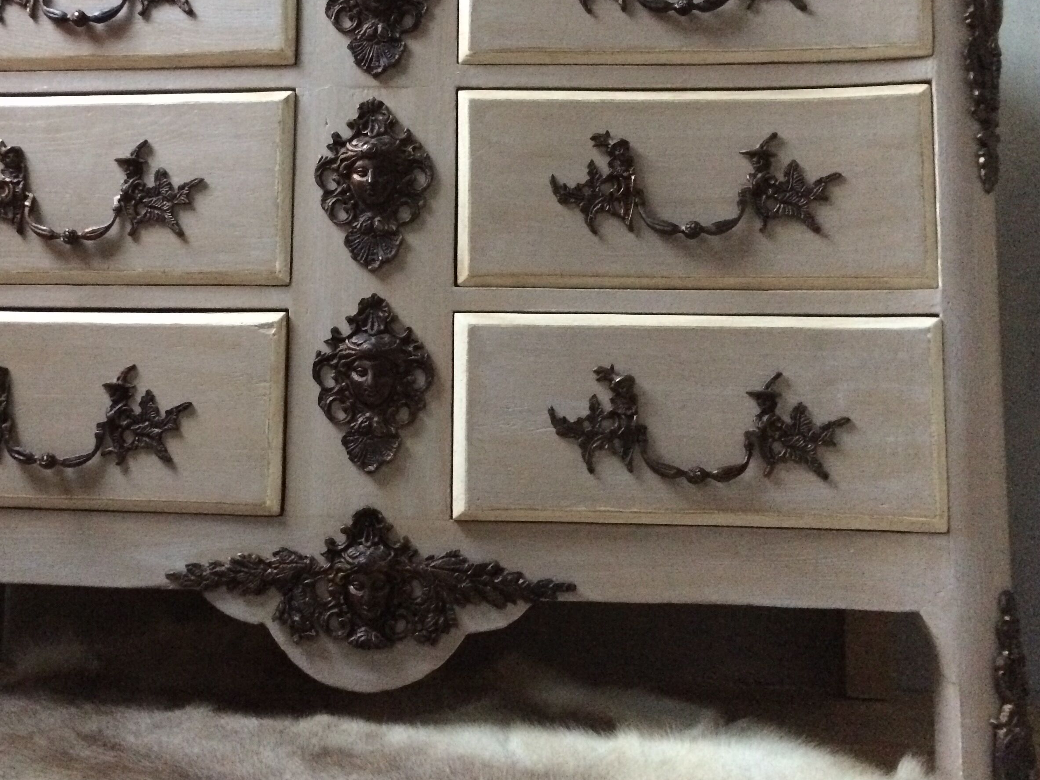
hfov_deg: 46.4
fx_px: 1202
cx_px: 394
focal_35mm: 40
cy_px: 274
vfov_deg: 35.7
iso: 500
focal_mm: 4.15
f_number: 2.2
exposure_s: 1/17
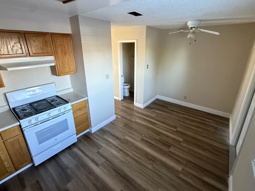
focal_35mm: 17
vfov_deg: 74.6
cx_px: 128
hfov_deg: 91.0
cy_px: 89
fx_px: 125
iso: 800
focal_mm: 2.22
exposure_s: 1/60
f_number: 2.2
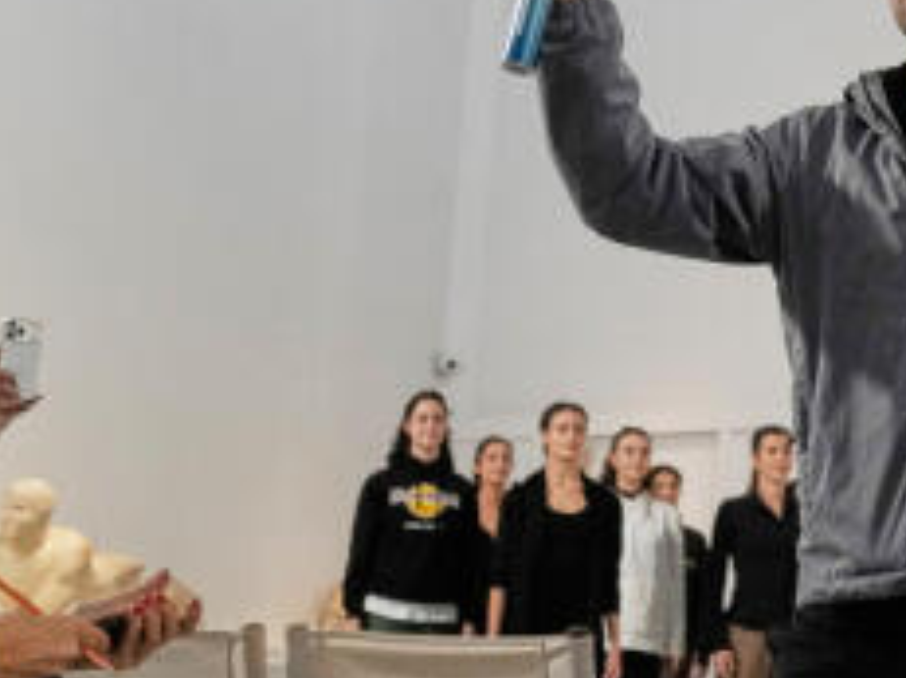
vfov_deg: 22.0
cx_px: 937
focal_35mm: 66
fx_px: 1727
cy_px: 176
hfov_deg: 27.5
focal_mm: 24
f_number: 3.2
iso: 2000
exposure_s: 1/500
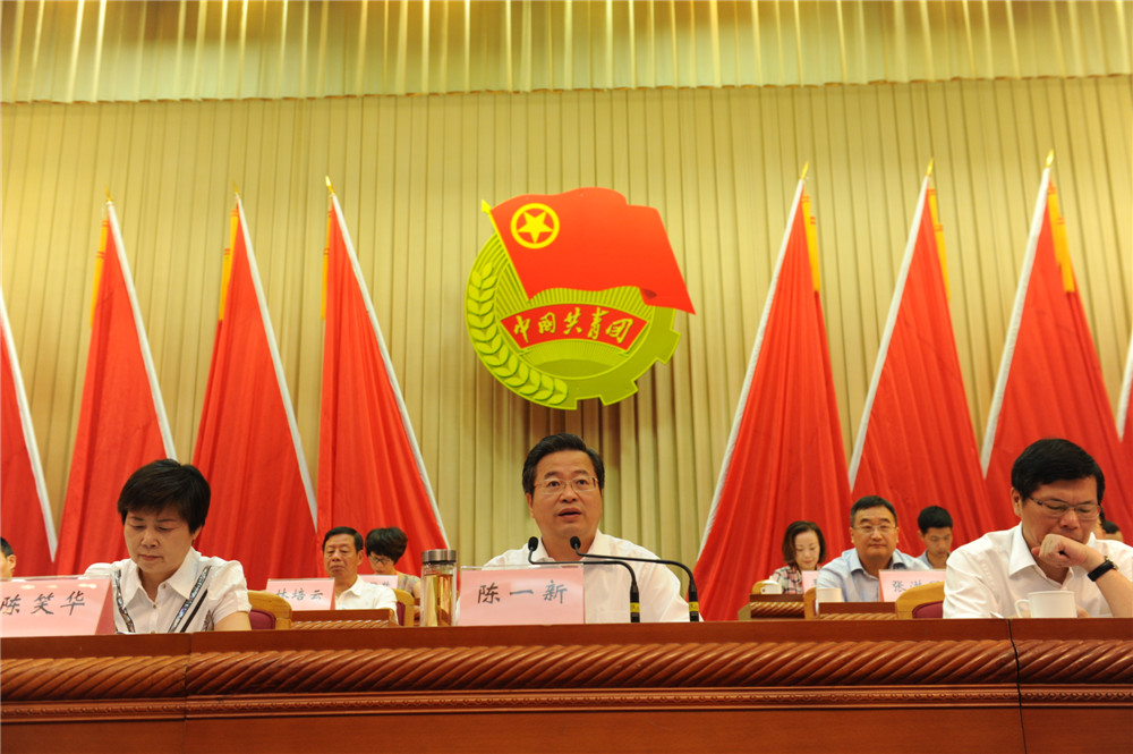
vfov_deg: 35.0
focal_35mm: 38
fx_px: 1195
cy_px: 377
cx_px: 566
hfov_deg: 50.7
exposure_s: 1/125
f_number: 4.5
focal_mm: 38
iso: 1600
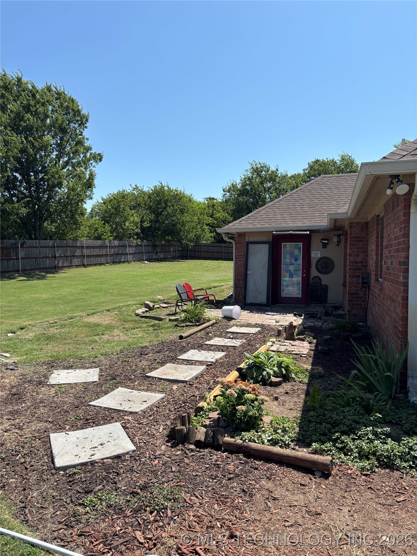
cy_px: 278
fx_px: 418
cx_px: 208
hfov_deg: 53.1
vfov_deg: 67.3
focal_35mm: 26
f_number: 1.6
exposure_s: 1/3205
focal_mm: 5.96
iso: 50
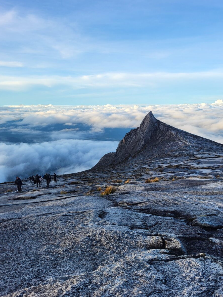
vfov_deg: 61.6
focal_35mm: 29
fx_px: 249
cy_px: 161
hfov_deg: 48.2
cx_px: 118
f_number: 1.8
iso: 40
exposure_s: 1/619
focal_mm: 5.4
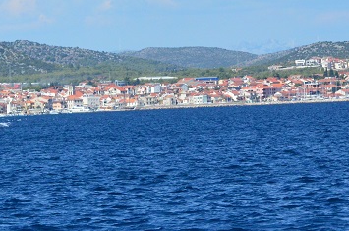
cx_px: 83
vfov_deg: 3.2
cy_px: 10
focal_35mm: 431
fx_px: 4169
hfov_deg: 4.8
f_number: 6.3
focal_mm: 102
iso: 1400
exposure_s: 1/8000
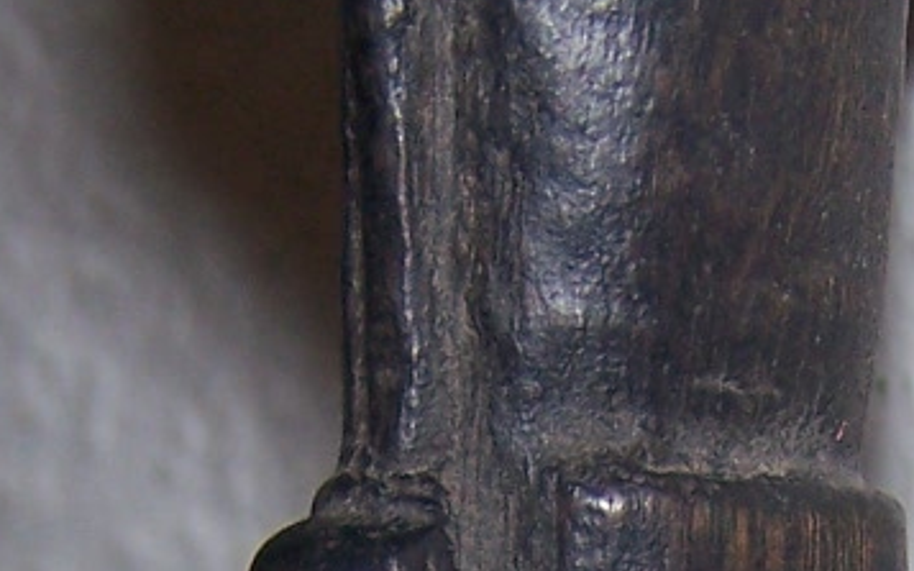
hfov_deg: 11.9
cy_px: 1334
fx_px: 4358
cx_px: 709
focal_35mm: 175
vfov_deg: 7.1
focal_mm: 6.3
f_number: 2.8
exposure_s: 1/60
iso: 80
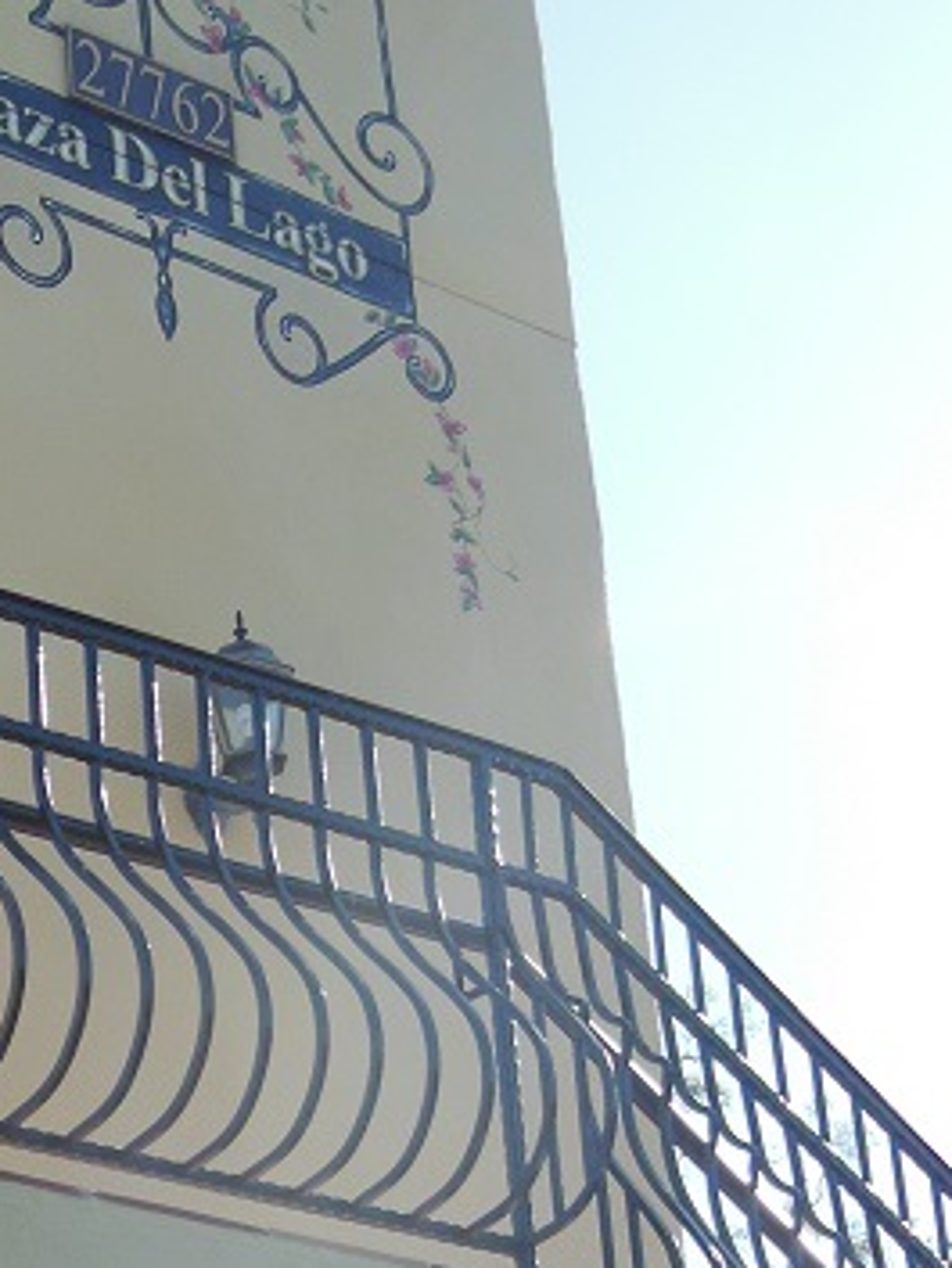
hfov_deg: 14.1
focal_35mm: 102
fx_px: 3738
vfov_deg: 18.8
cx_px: -151
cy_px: 1246
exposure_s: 1/500
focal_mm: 6.9
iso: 125
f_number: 4.1
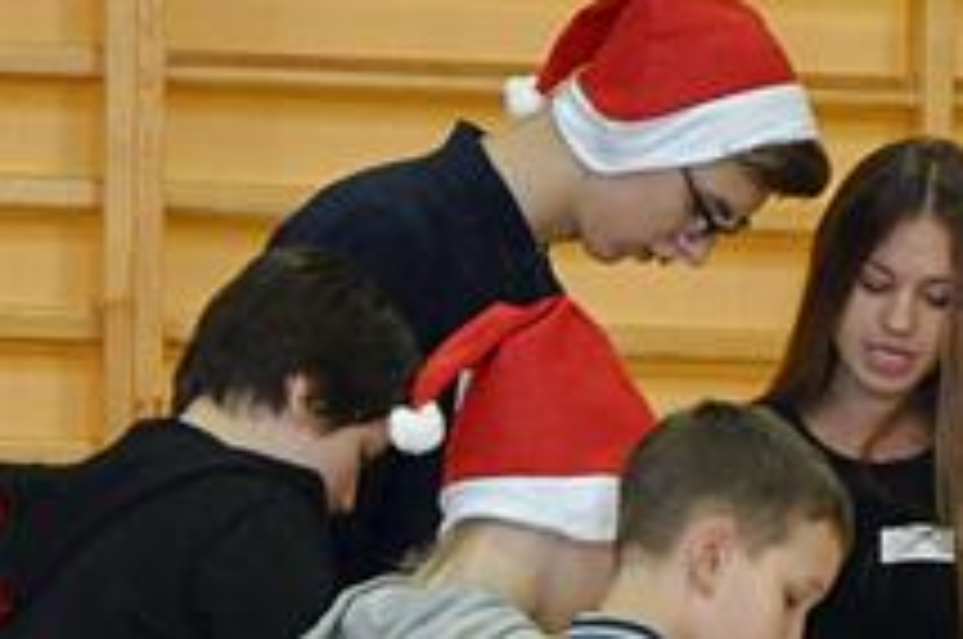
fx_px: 16693
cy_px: 983
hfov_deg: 3.3
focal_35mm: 625
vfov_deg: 2.2
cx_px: 1332
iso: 3200
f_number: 5.6
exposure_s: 1/80
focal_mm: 105
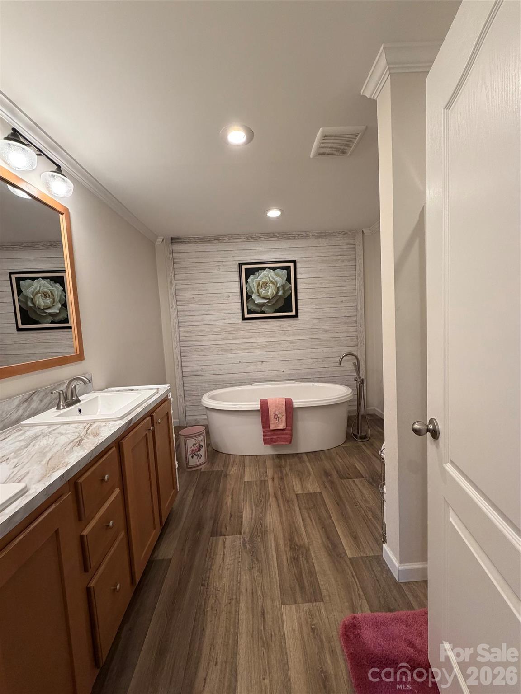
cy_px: 347
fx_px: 281
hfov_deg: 85.7
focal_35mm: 14
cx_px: 260
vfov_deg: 102.1
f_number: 2.2
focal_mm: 2.22
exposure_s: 1/120
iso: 320
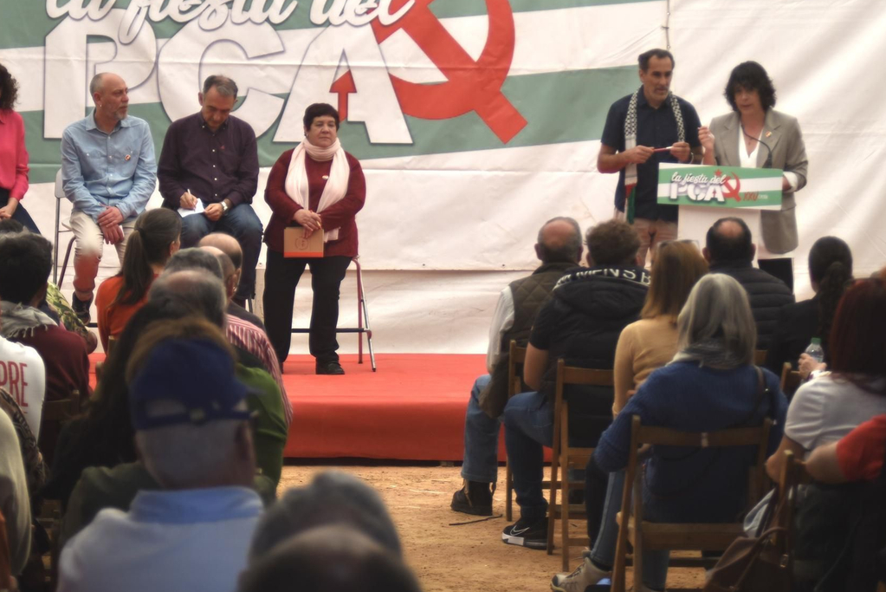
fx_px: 3004
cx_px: 440
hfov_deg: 16.8
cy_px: 166
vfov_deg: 11.2
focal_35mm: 122
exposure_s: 1/160
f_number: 6.3
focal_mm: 78
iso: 110
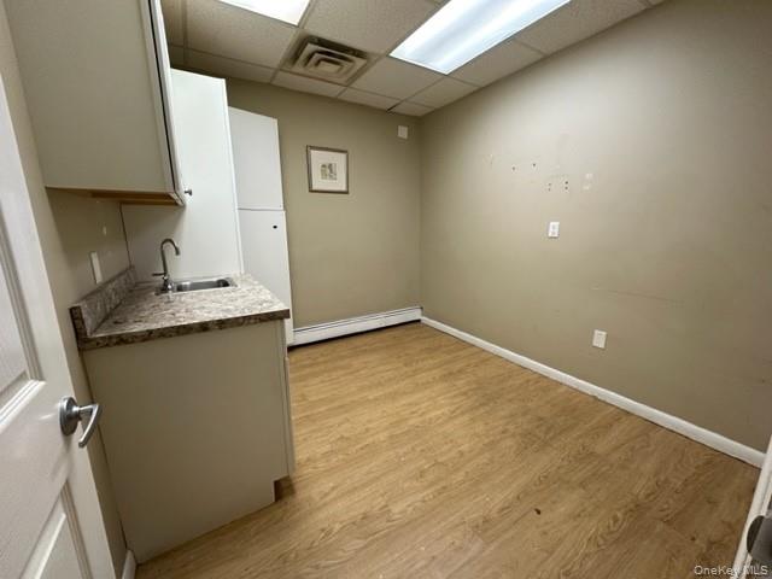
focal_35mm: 14
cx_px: 386
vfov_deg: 85.7
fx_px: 312
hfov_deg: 102.1
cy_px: 290
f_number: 2.2
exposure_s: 1/120
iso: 200
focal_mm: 2.22
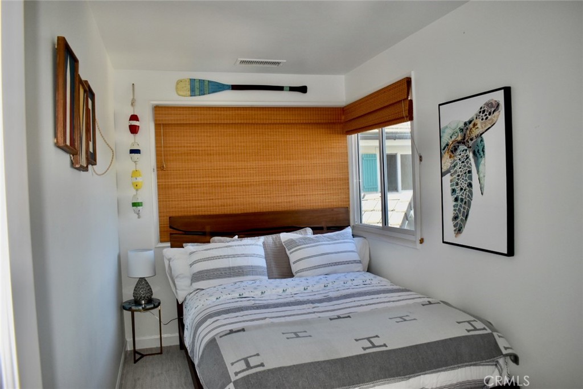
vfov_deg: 47.9
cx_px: 292
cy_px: 194
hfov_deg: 67.4
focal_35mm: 27
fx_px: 437
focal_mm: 18
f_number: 5
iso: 500
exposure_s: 1/200
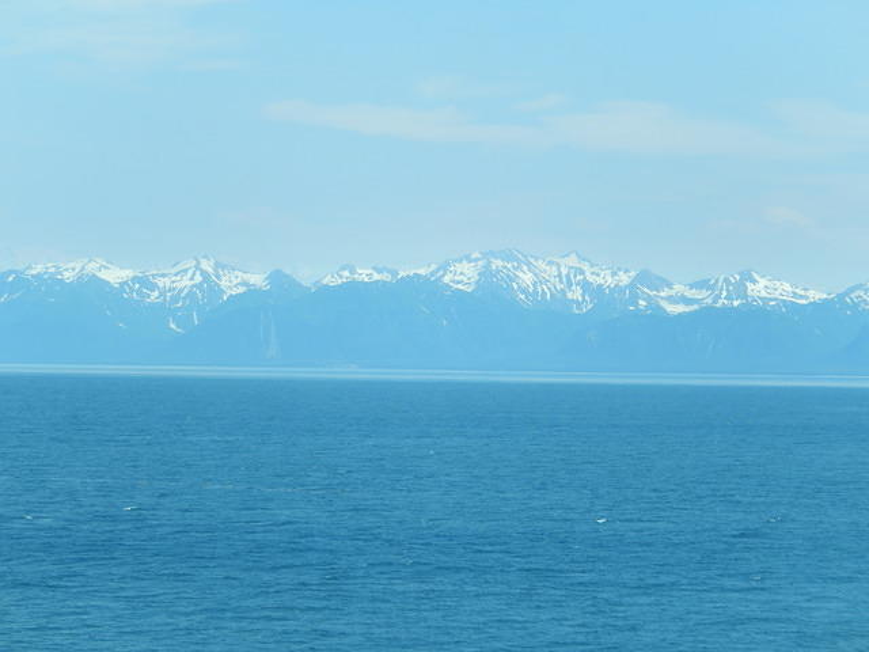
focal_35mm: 117
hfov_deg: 16.8
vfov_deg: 12.7
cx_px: 434
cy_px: 326
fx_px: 2937
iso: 125
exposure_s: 1/125
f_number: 5.5
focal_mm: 21
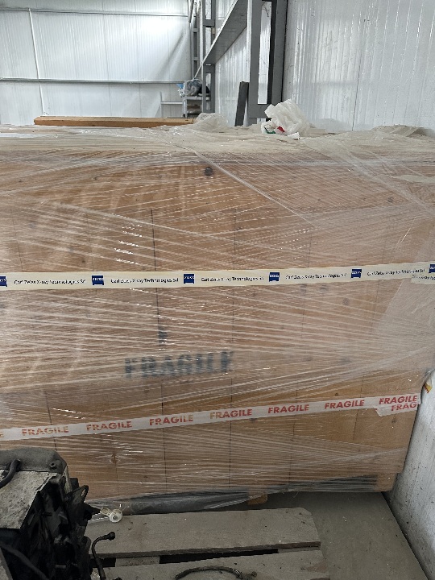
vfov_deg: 71.6
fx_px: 402
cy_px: 290
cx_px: 218
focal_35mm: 24
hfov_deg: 56.8
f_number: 1.78
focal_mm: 6.86
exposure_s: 1/60
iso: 400
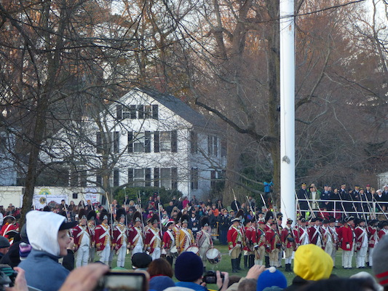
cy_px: 146
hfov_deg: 12.3
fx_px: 1794
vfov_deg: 9.3
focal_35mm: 160
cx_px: 194
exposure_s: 1/80
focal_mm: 28.7
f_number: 2.8
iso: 250
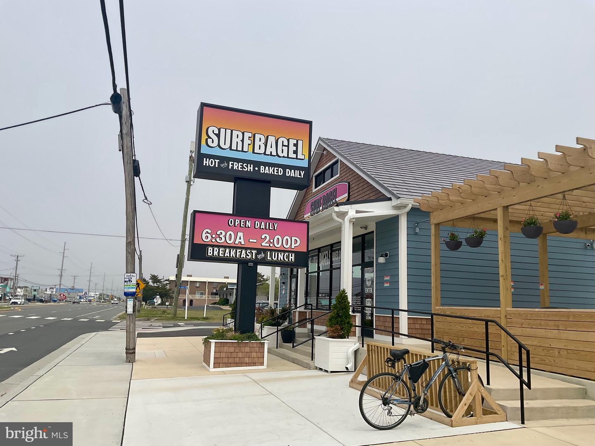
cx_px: 298
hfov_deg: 61.7
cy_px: 223
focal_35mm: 29
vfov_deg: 48.2
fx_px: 498
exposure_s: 1/4405
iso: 16
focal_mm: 3
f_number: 1.8
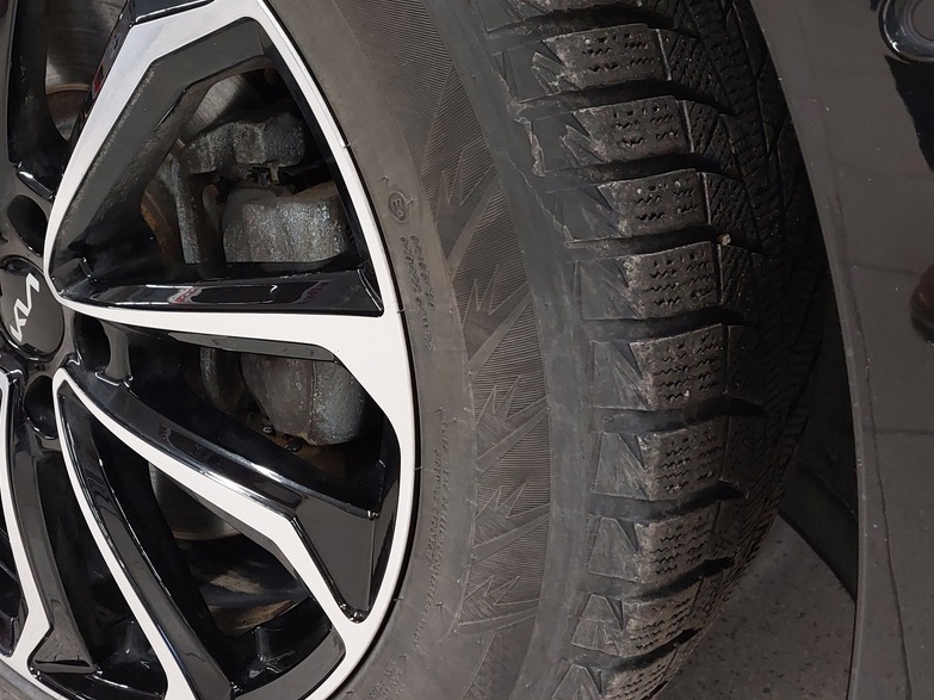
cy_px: 284
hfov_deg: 40.2
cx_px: 245
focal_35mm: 46
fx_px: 1241
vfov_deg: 31.4
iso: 500
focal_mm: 5.23
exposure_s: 1/50
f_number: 1.8
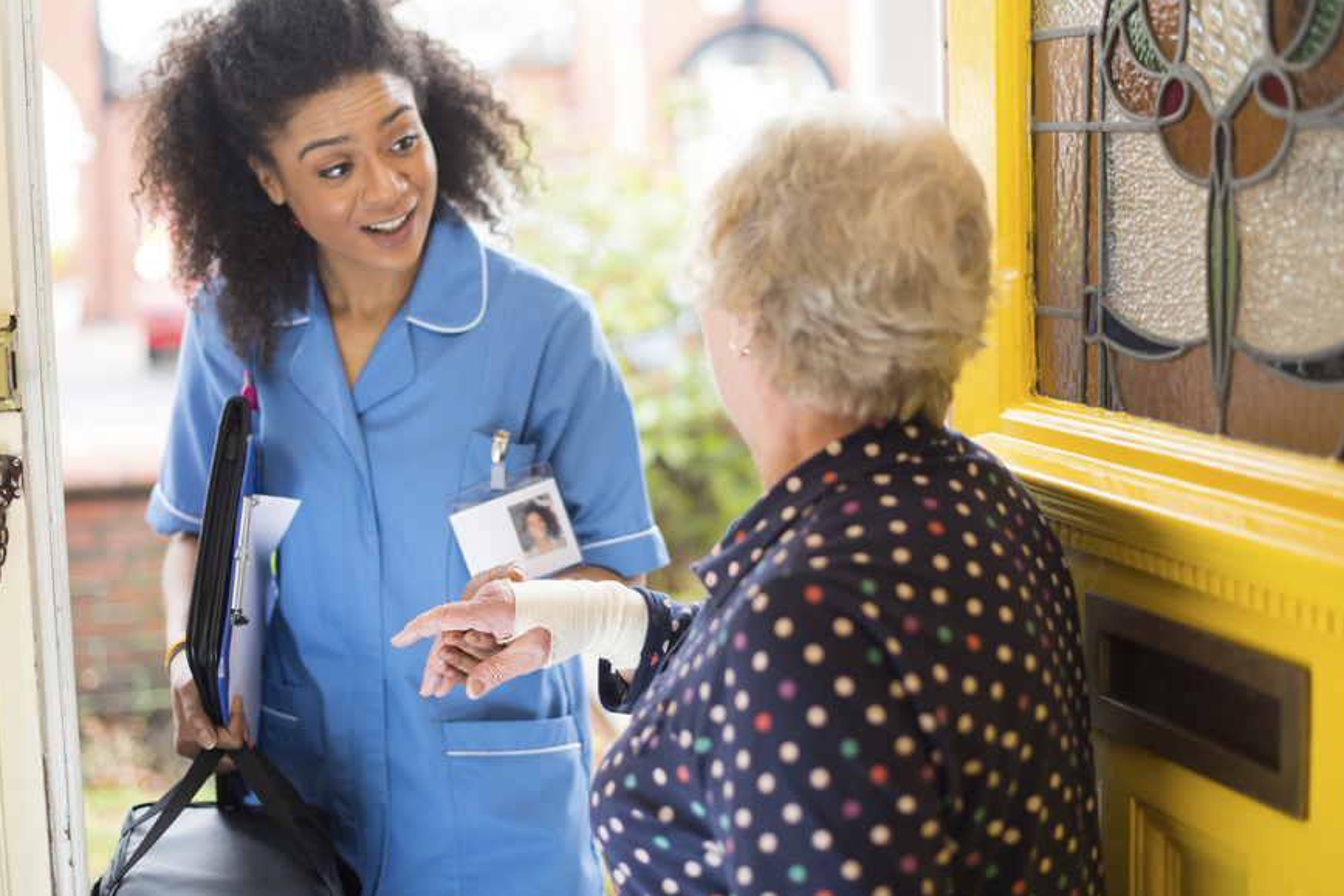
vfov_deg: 23.0
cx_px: 664
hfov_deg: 33.9
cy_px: 416
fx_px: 2203
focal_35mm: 59
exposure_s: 1/125
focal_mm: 50
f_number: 2.2
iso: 200
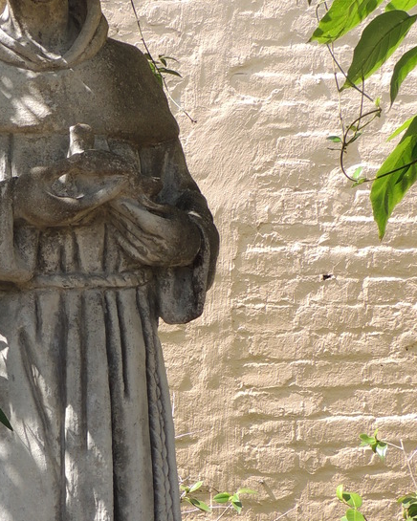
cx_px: 66
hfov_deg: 26.9
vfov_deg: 33.6
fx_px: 848
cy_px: 382
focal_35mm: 55
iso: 100
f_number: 3
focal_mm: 4.3
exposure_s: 1/400
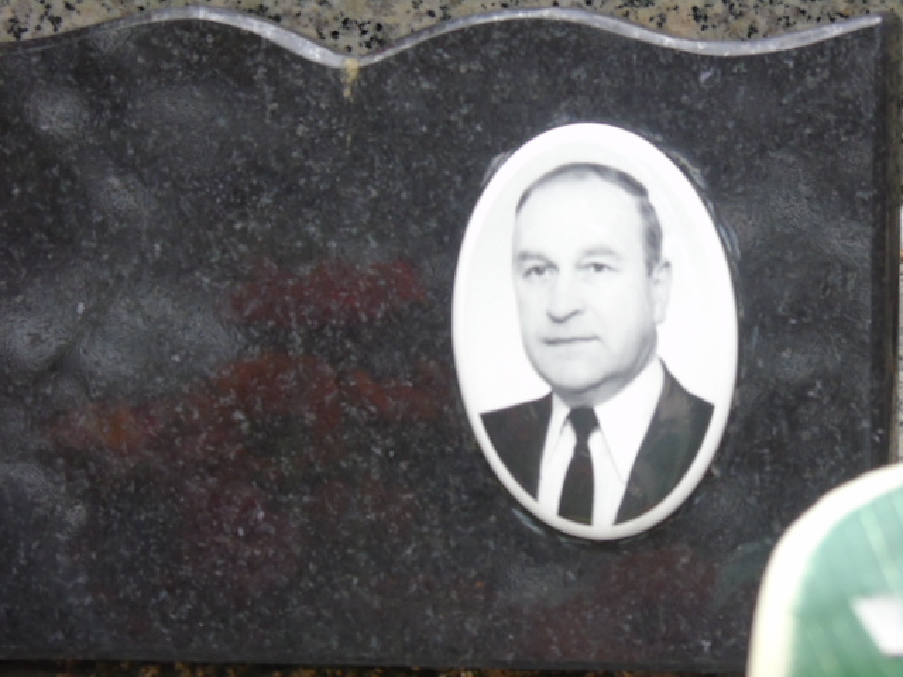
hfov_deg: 6.3
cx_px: 452
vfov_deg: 4.7
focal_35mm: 317
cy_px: 338
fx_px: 8269
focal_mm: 57
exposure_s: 1/125
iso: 320
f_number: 5.1
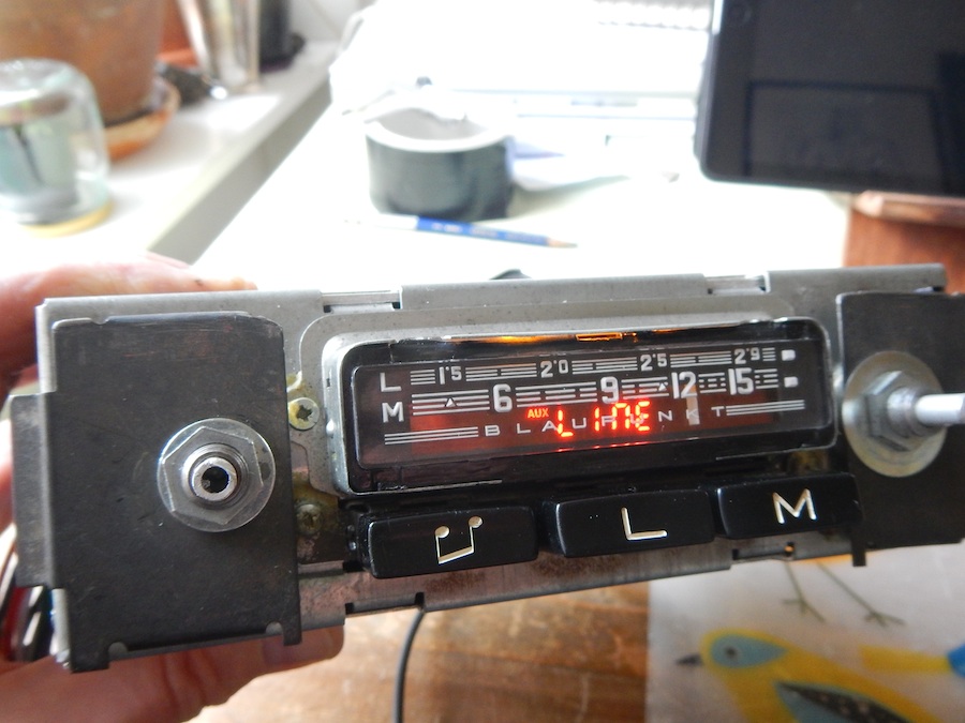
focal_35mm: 33
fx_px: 920
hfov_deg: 55.4
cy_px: 362
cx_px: 482
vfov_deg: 42.9
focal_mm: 5.9
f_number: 3.9
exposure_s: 1/25
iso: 400
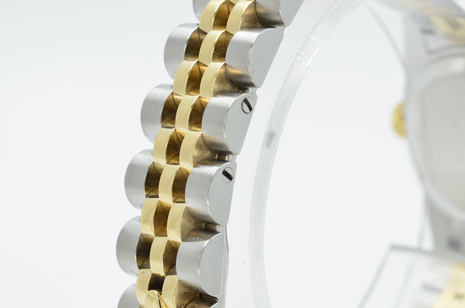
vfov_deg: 13.4
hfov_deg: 19.9
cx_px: 336
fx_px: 1315
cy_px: 191
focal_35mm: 102
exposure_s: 1/20
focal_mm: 40
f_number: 13
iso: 160
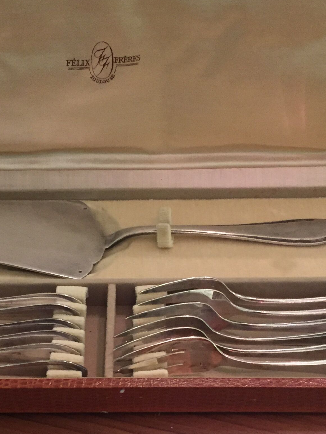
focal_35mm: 61
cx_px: 110
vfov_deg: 31.2
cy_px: 319
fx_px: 766
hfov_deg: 23.9
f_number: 2.2
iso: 250
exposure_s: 1/25
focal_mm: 4.15
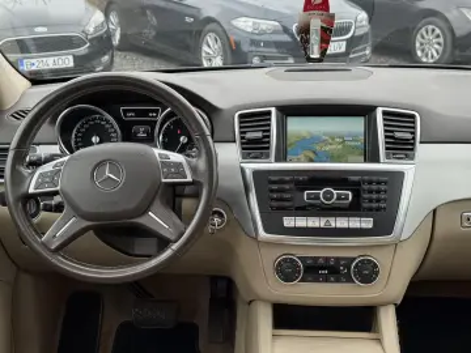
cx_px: 236
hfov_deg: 39.7
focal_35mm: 48
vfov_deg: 30.3
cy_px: 176
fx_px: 653
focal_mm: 6.76
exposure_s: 1/121
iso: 64
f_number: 1.78
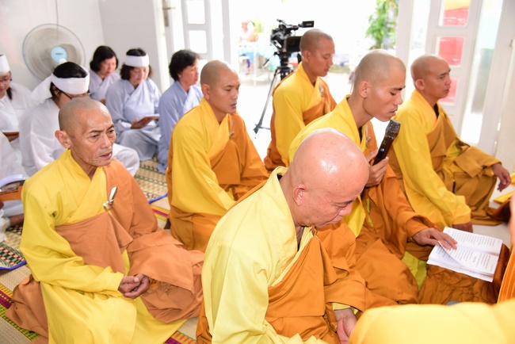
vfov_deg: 42.4
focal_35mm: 31
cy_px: 172
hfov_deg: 60.3
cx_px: 258
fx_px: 444
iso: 640
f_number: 4
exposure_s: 1/160
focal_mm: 31
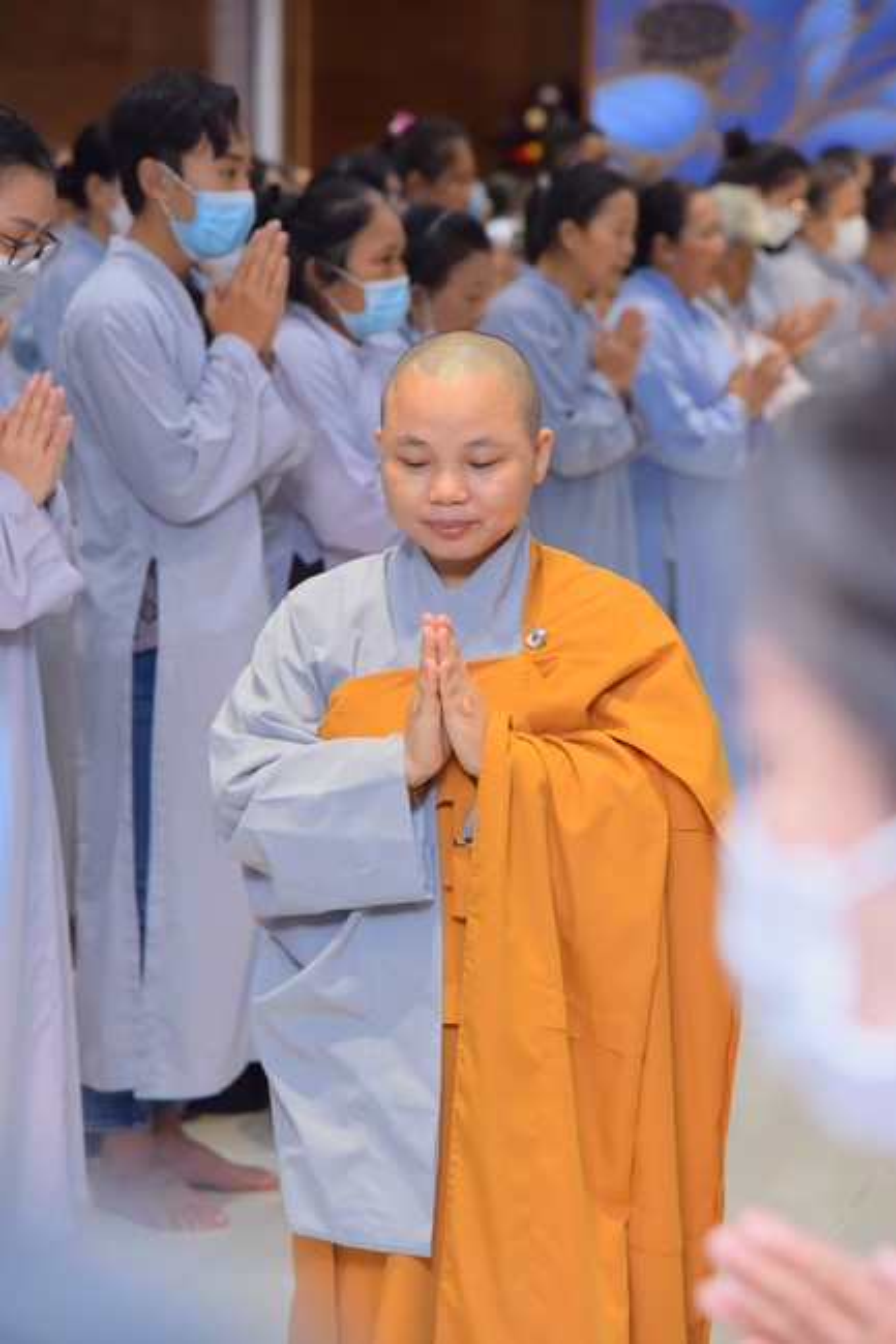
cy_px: 672
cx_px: 448
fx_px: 4109
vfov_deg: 18.6
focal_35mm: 110
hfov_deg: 12.4
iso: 1250
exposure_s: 1/125
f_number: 5.6
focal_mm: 110
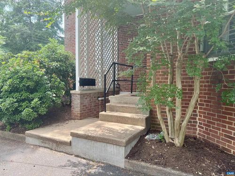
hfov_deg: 67.3
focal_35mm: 26
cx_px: 118
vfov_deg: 53.1
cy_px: 88
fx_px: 177
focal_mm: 5.7
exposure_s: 1/418
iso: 50
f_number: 1.5
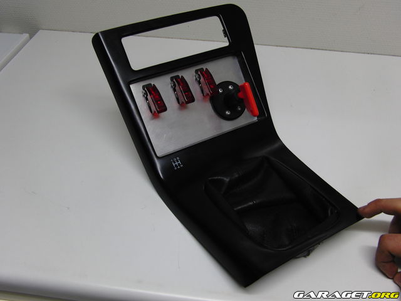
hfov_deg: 51.4
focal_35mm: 36
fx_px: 417
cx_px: 200
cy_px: 150
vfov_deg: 39.7
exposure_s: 1/20
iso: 100
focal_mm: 7.3
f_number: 2.7
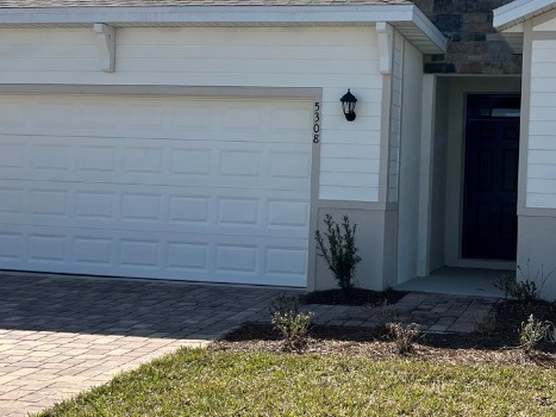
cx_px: 413
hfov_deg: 33.2
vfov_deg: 25.6
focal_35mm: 57
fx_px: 915
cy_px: 175
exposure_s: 1/4630
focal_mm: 5.7
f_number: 1.5
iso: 50
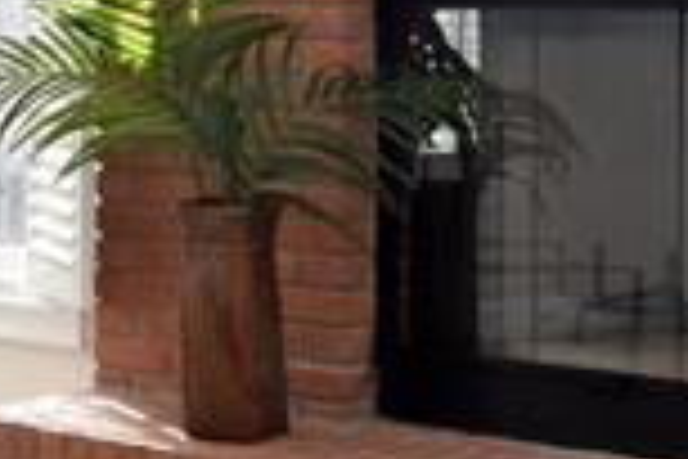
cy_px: -18
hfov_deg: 15.4
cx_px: -148
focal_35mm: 128
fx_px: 2446
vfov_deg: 10.6
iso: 500
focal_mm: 12
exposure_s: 1/125
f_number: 11
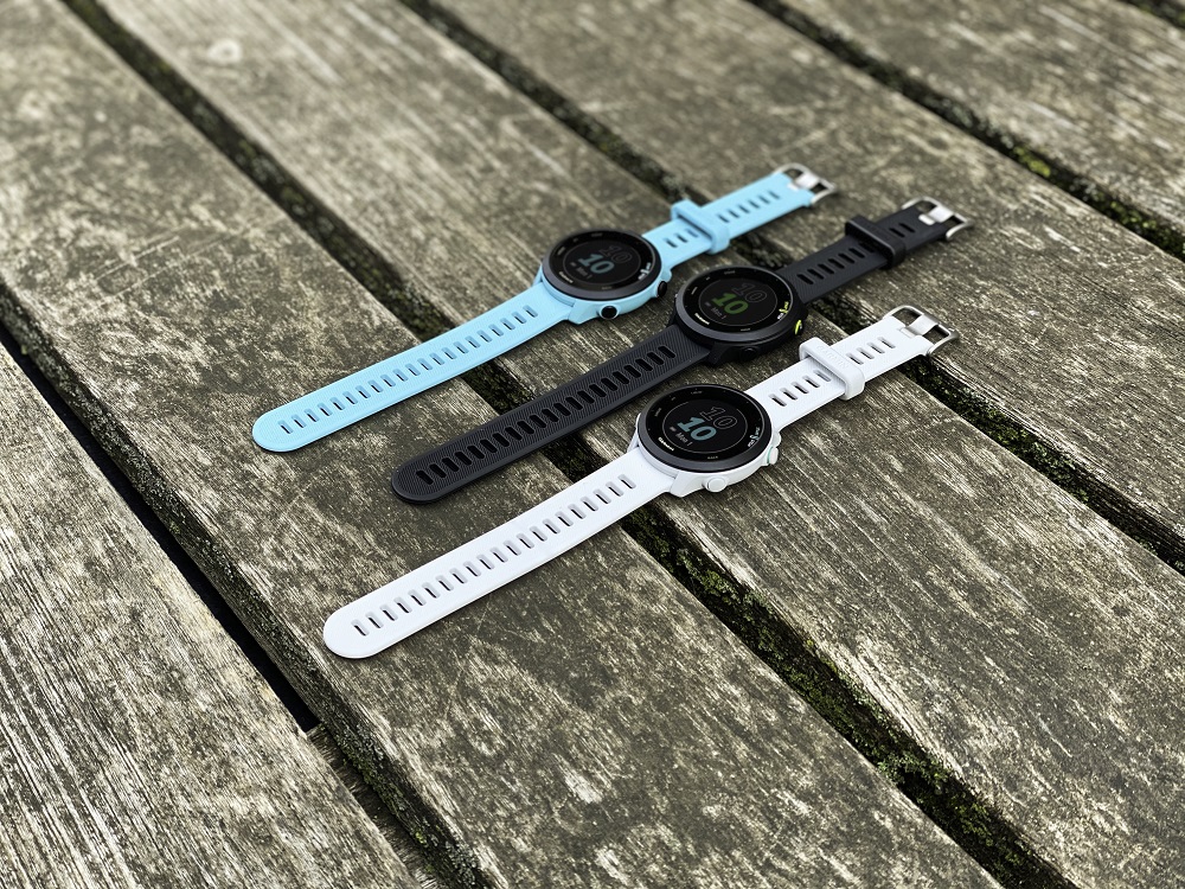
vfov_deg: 28.0
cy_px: 444
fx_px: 1780
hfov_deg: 36.8
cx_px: 592
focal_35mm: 52
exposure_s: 1/120
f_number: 2
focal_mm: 6
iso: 20
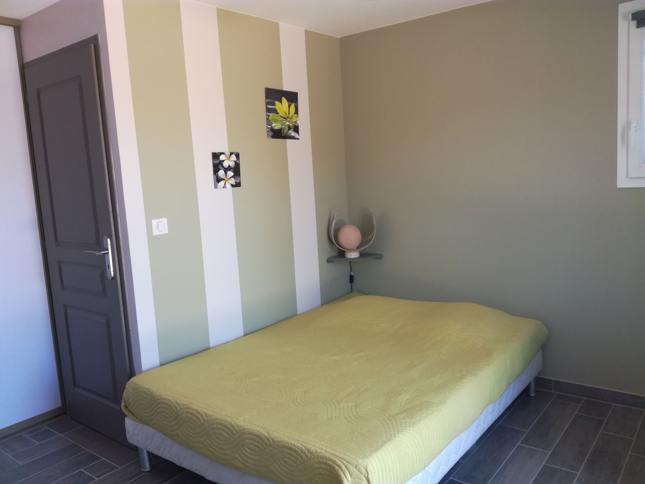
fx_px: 503
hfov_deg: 65.3
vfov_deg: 51.4
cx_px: 322
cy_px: 242
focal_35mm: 27
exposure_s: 1/30
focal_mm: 3.79
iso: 100
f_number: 2
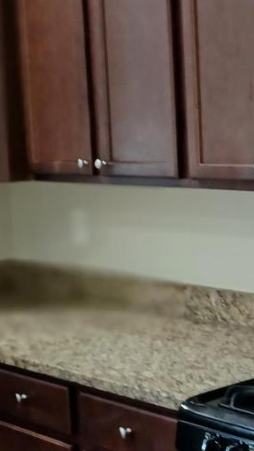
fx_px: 981
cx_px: 376
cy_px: 225
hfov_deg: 13.9
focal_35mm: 82
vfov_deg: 25.9
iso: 500
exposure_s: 1/24
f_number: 1.8
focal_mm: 4.6
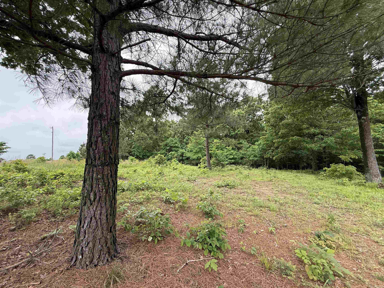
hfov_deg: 102.1
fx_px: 155
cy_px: 144
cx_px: 192
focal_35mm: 14
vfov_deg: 85.7
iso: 64
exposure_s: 1/298
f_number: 2.2
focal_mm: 2.22
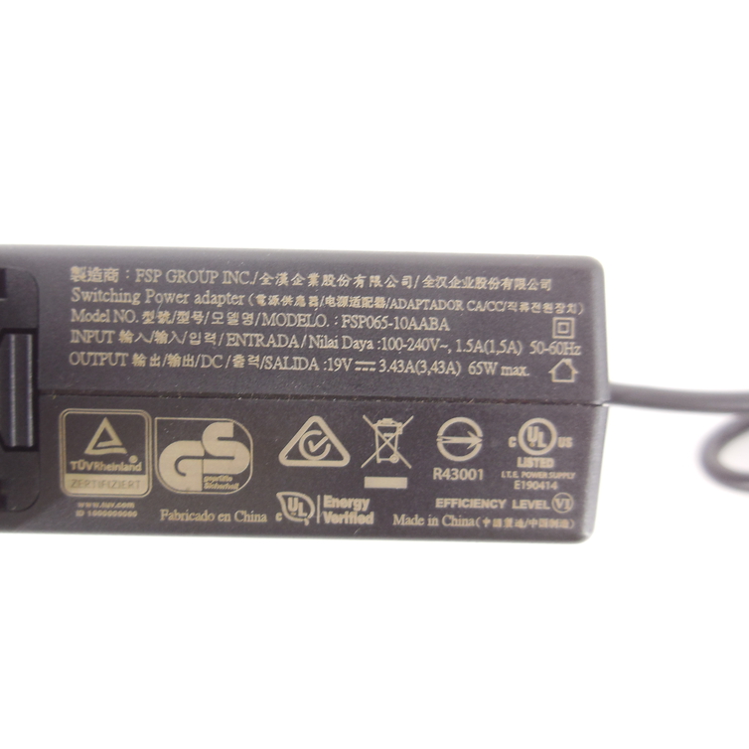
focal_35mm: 30
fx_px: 734
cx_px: 298
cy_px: 377
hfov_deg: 53.6
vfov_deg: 54.0
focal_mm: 4.5
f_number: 3.1
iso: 125
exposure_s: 1/10
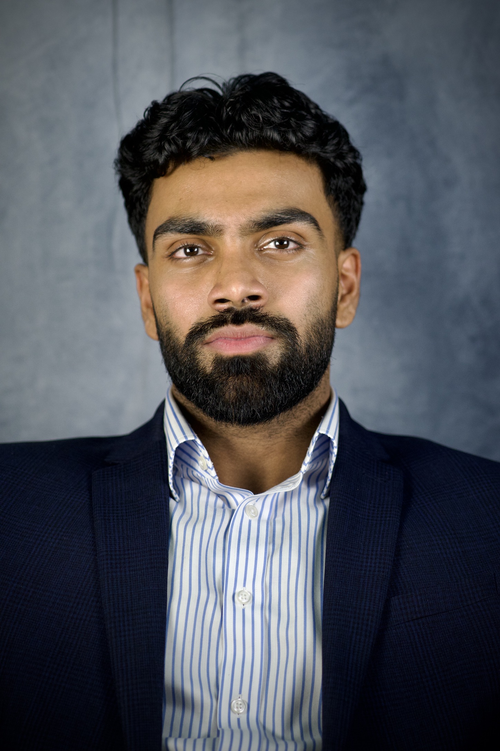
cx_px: 250
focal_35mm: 128
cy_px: 376
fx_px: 2656
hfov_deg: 10.8
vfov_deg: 16.1
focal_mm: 85
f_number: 2.2
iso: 400
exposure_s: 1/400
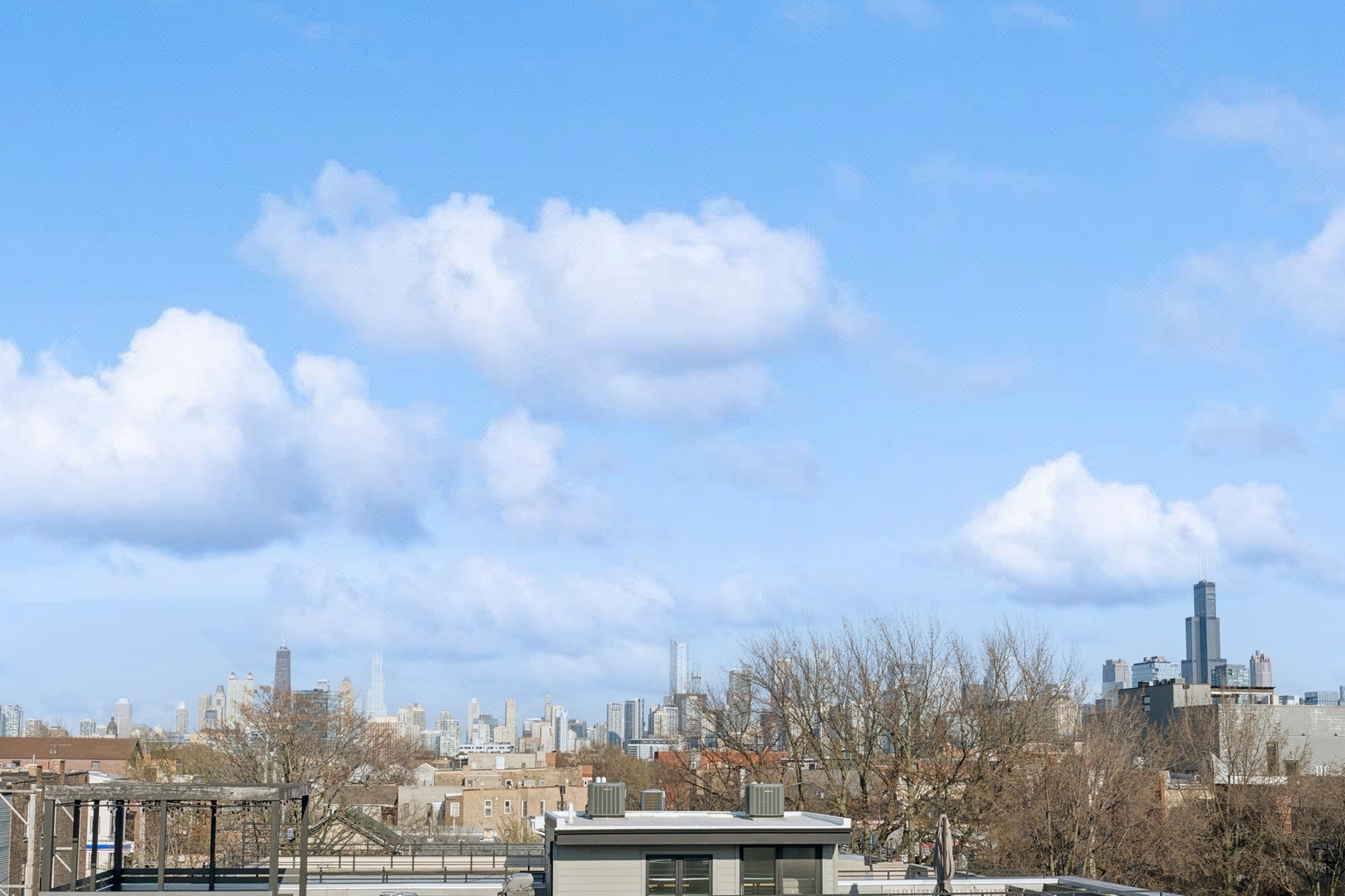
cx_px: 672
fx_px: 1158
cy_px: 448
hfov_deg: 60.3
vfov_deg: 42.3
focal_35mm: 31
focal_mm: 21
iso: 320
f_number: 8
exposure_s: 1/1600
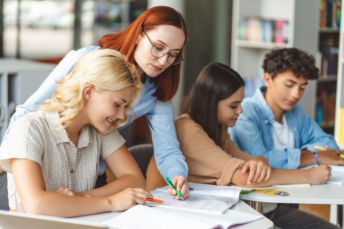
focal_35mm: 85
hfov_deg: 23.9
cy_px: 114
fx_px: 812
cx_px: 172
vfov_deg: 16.1
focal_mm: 85
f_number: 1.8
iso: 400
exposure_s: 1/500
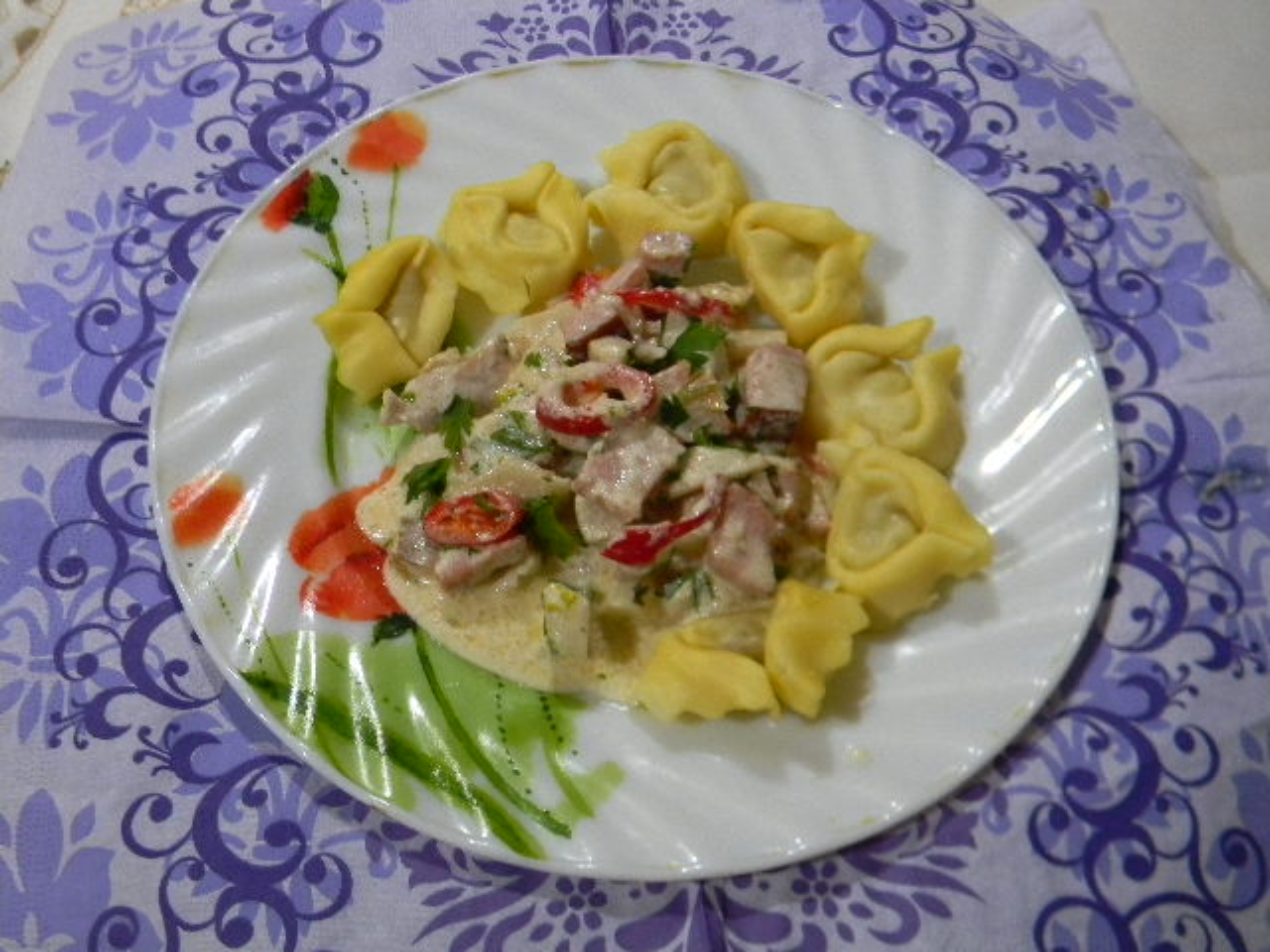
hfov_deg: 51.4
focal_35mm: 36
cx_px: 635
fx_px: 1321
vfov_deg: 39.7
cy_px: 476
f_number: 3.7
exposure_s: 1/23.8
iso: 400
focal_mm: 6.4
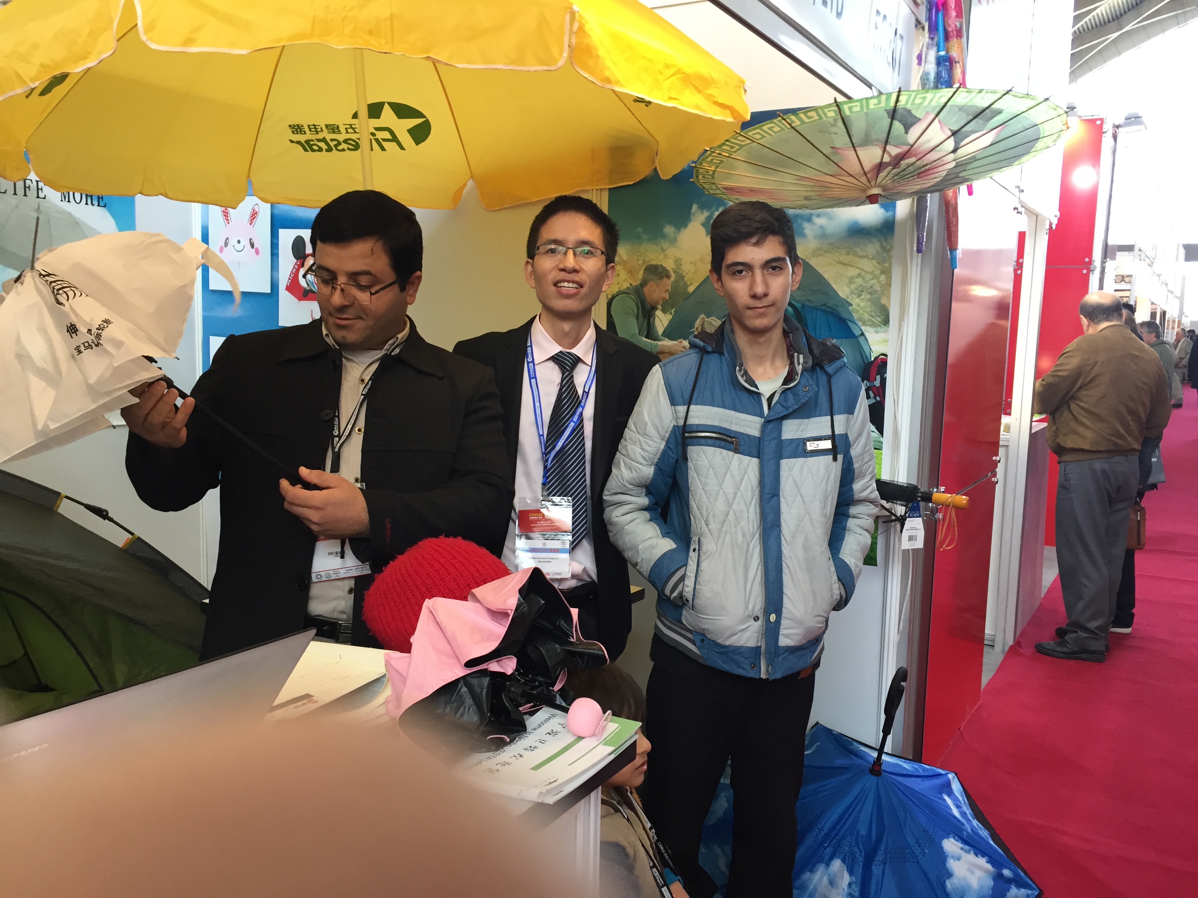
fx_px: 1004
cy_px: 449
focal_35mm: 29
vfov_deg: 48.2
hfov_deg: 61.7
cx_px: 599
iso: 50
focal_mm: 4.15
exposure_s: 1/33
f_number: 2.2
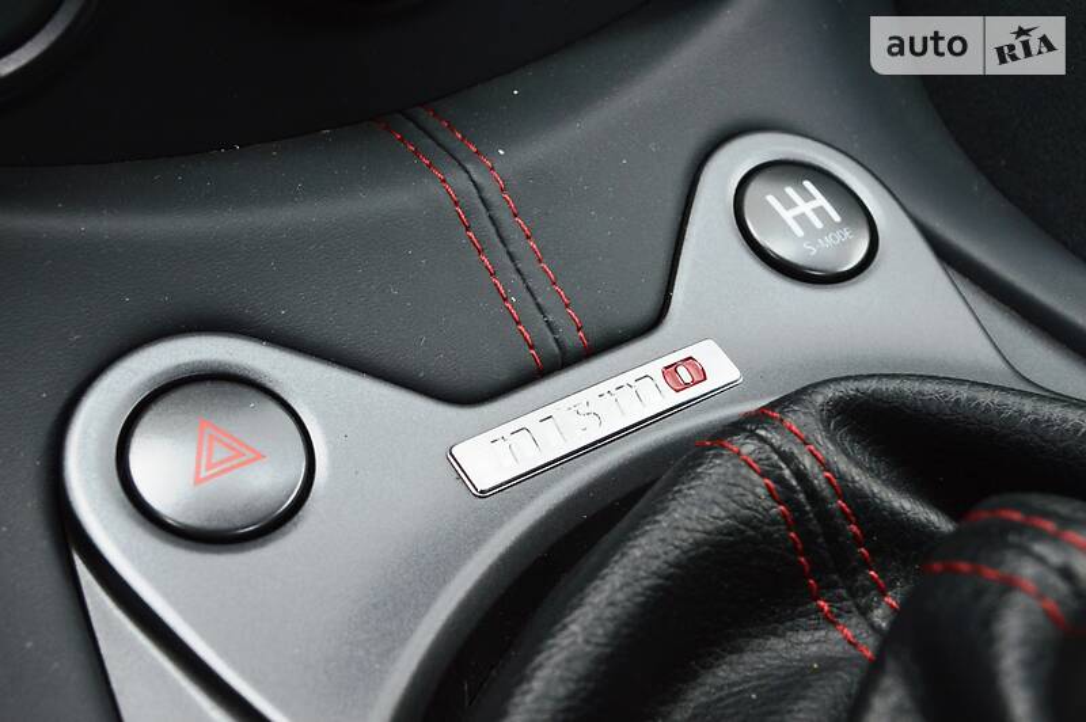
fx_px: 1447
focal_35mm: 48
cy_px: 361
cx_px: 543
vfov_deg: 28.0
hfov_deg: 41.1
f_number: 8
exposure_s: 1/60
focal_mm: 32
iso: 720
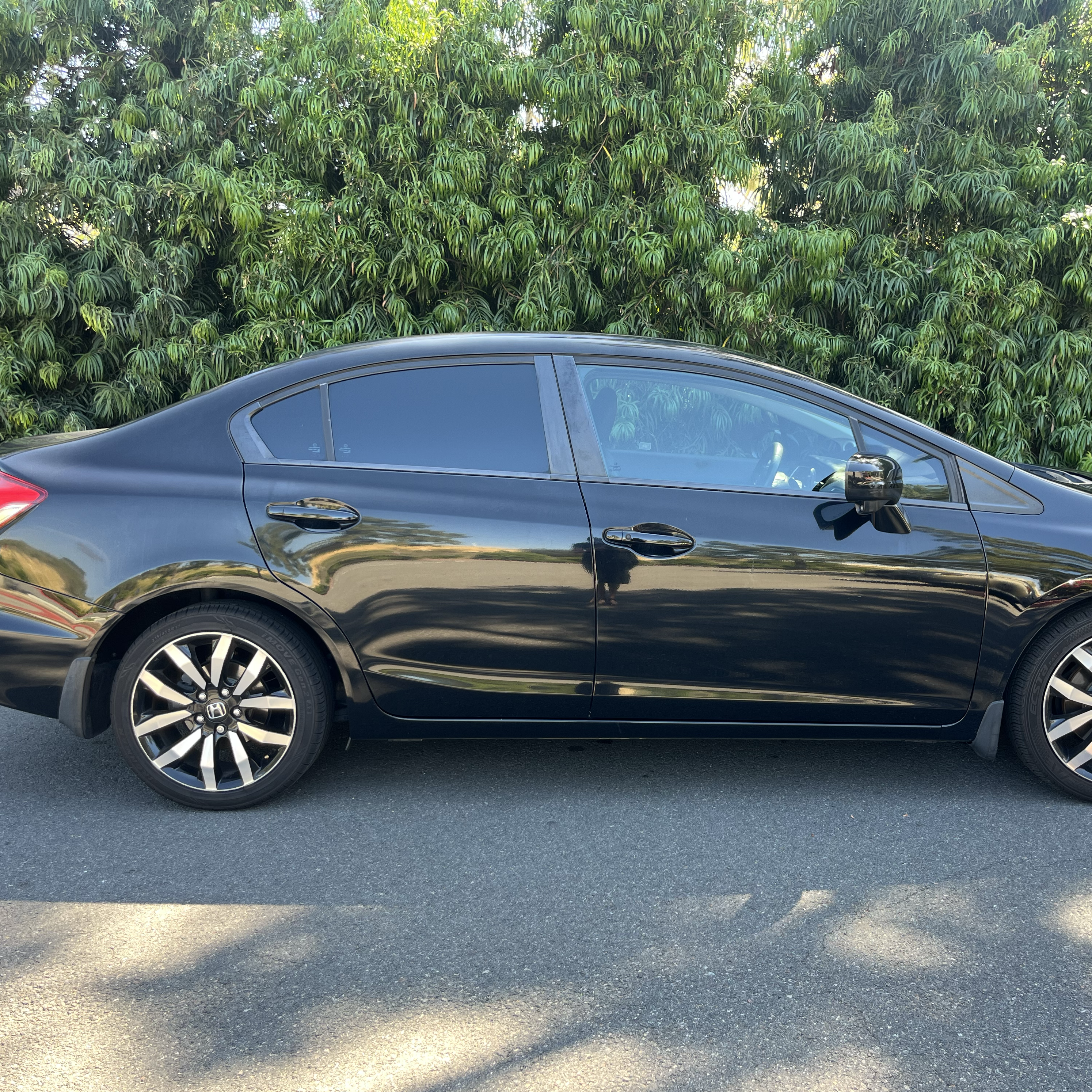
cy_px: 550
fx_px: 1106
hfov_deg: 52.3
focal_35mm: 31
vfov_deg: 52.5
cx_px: 631
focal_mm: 5.1
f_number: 1.6
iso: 40
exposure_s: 1/122
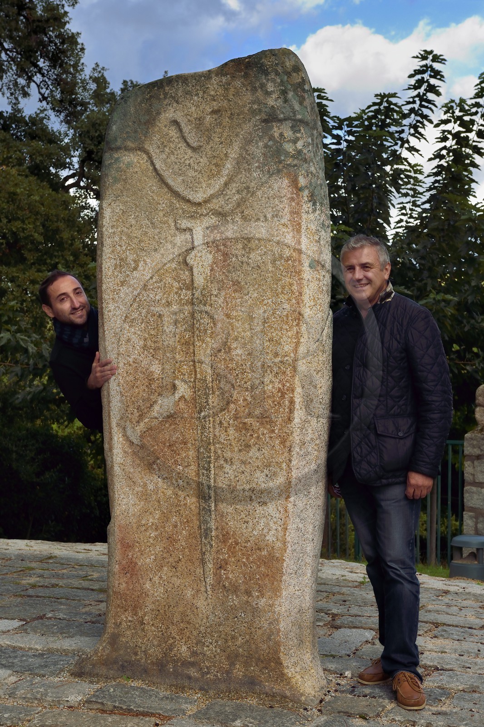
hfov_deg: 24.6
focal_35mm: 55
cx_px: 242
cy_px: 364
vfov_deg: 36.3
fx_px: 1110
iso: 800
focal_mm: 55
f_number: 9
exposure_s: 1/250
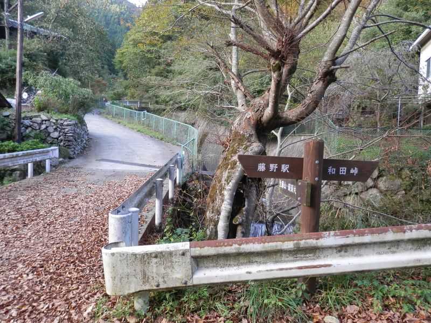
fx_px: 311
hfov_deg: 69.4
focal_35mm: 25
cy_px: 162
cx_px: 216
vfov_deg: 54.9
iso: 80
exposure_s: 1/40
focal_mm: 4.5
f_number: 3
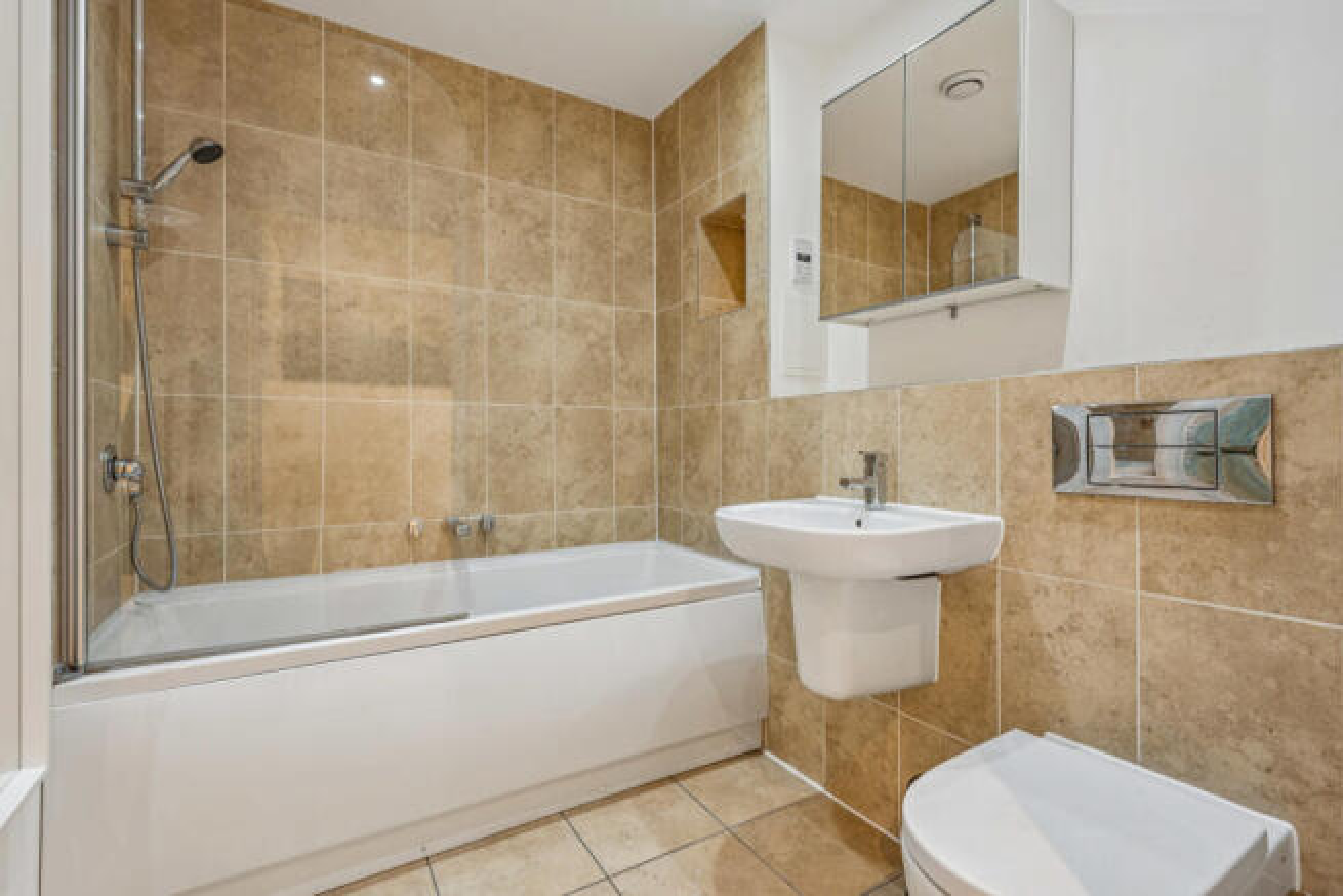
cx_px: 672
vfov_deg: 73.8
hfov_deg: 96.7
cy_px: 448
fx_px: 597
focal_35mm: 16
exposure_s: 2
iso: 50
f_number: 9.5
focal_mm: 16
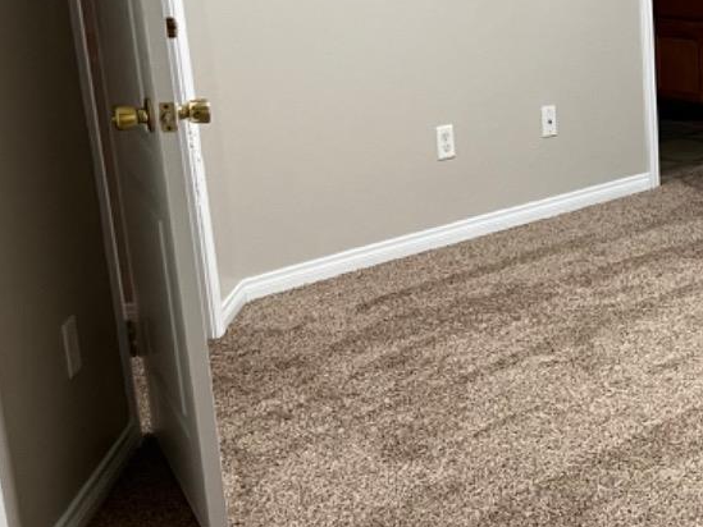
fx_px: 1442
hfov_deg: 24.0
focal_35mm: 71
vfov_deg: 20.7
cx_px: 916
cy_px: 256
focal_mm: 5.1
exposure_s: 1/60
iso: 125
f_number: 1.6
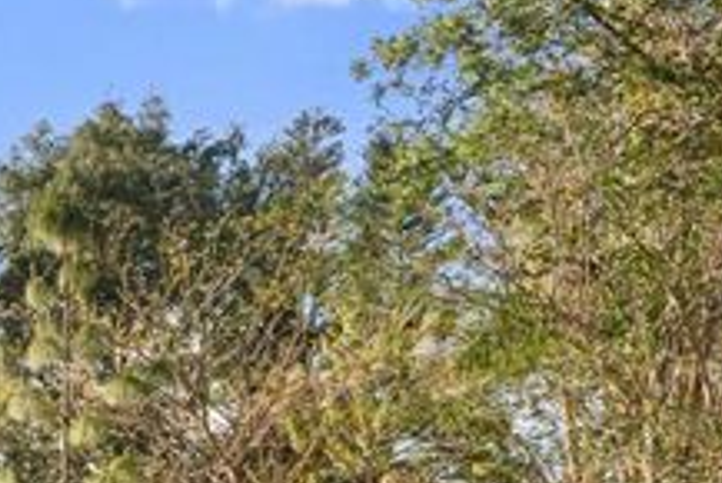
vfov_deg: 23.5
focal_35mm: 52
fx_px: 1044
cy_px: 596
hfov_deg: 29.8
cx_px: -235
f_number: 8
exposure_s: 1/15
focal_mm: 16
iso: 100
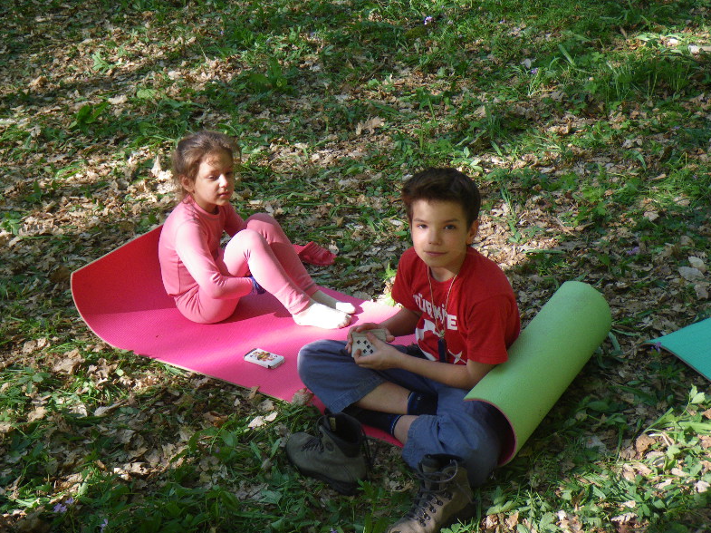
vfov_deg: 28.0
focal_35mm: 52
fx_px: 1068
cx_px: 359
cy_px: 266
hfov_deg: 36.8
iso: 125
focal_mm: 9.1
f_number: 4.4
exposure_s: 1/60
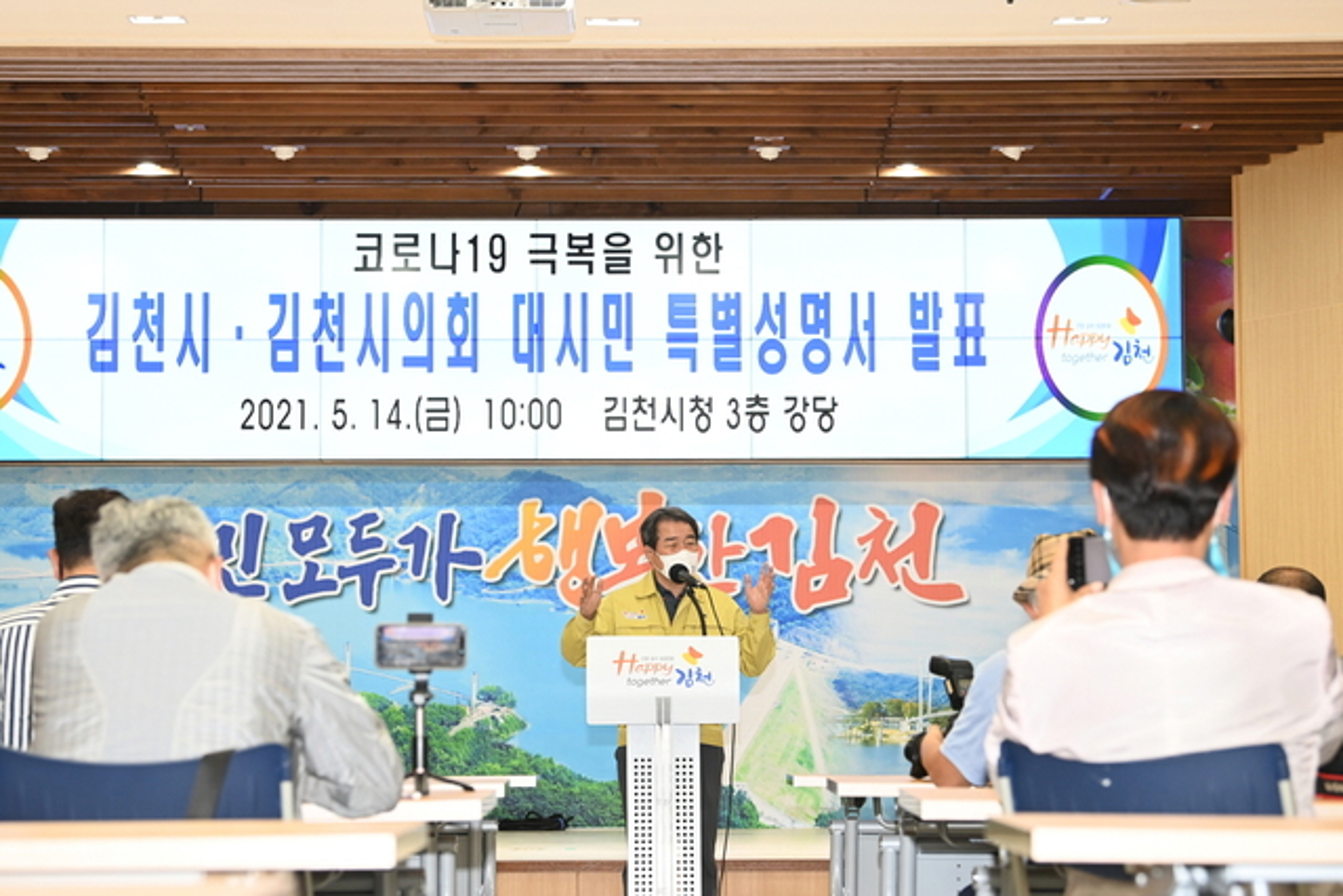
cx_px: 672
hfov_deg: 23.6
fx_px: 3208
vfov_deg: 15.9
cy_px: 448
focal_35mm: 86
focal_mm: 86
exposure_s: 1/125
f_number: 5
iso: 1600
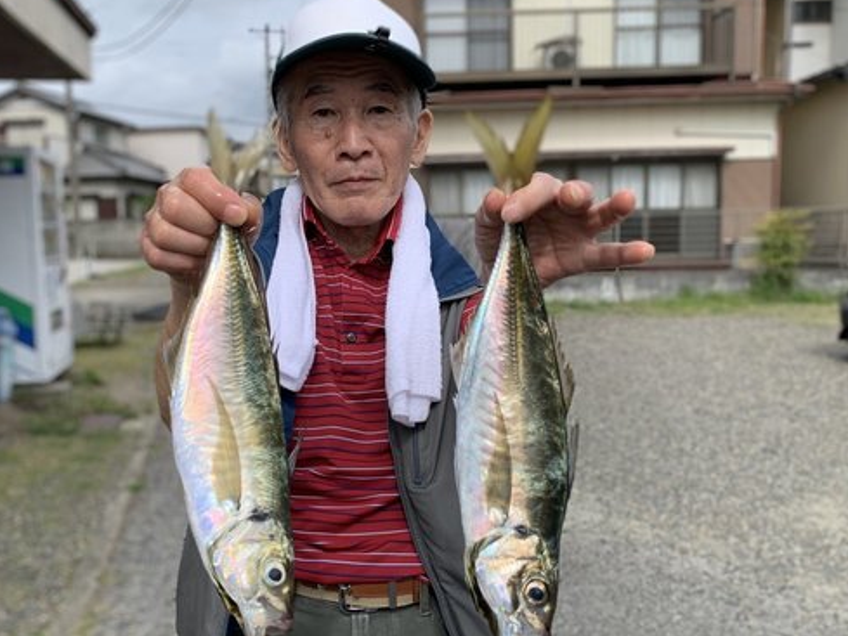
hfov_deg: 53.8
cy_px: 334
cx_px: 378
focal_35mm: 34
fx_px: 833
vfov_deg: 41.8
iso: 25
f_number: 1.8
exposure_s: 1/1634
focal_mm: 4.25
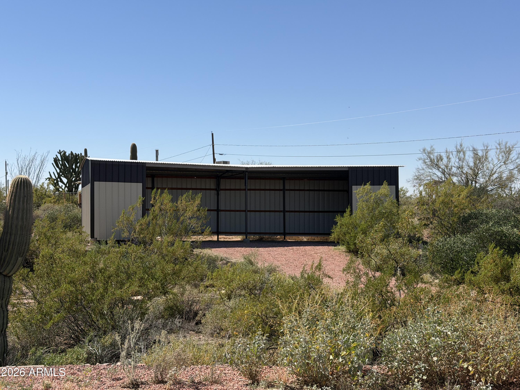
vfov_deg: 30.3
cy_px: 195
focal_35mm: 48
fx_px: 721
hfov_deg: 39.7
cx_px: 260
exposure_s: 1/6024
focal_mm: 6.76
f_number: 1.78
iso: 64
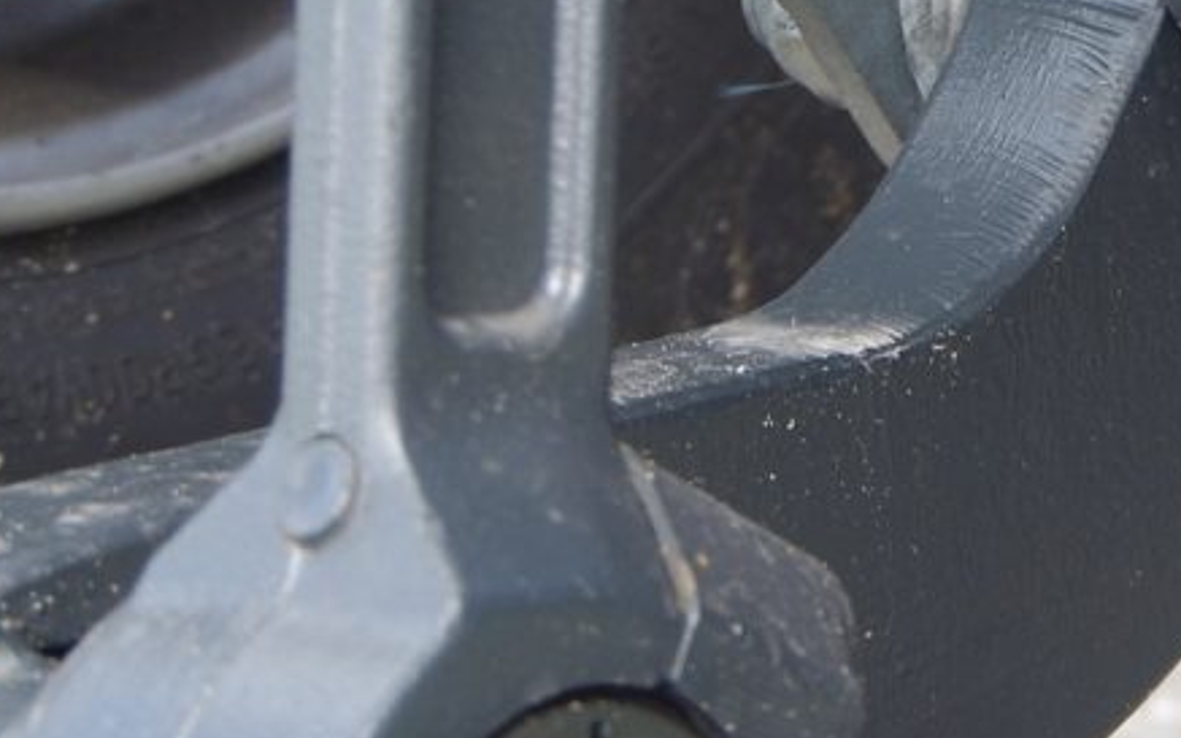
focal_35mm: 242
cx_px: 1519
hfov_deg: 8.6
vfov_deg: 5.4
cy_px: 8
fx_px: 7788
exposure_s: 1/50
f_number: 5
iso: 100
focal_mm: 36
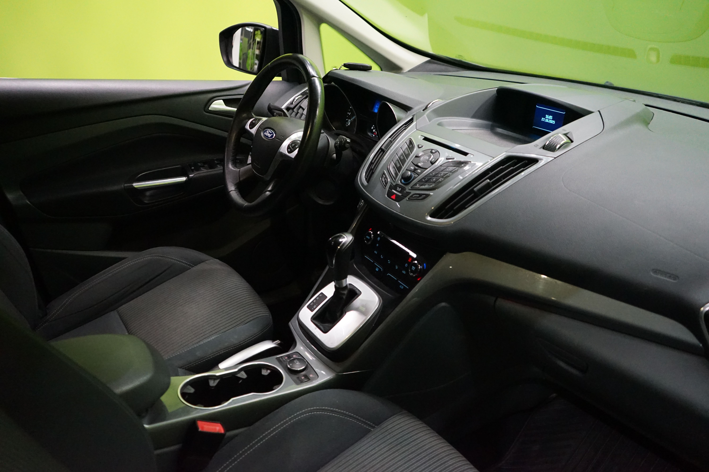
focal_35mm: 28
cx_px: 354
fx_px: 551
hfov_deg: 65.5
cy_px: 236
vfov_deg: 46.4
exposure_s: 1/125
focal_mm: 28
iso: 6400
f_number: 3.5
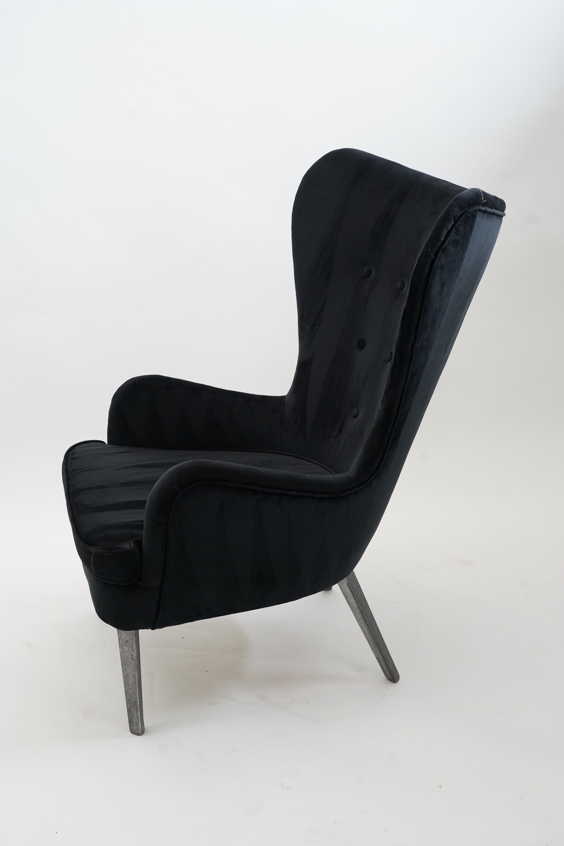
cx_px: 282
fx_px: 1081
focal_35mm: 46
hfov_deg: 29.2
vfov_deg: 42.7
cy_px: 423
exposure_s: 1/125
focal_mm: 46
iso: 800
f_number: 7.1
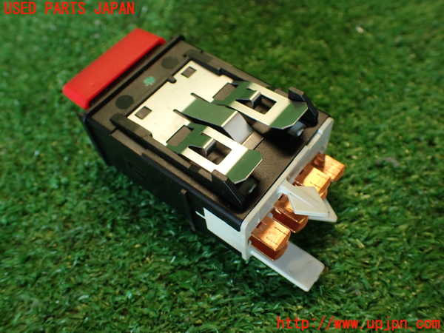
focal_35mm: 32
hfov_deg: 56.8
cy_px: 166
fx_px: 410
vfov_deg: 44.2
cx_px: 222
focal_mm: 5.79
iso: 200
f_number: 2.4
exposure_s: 1/40
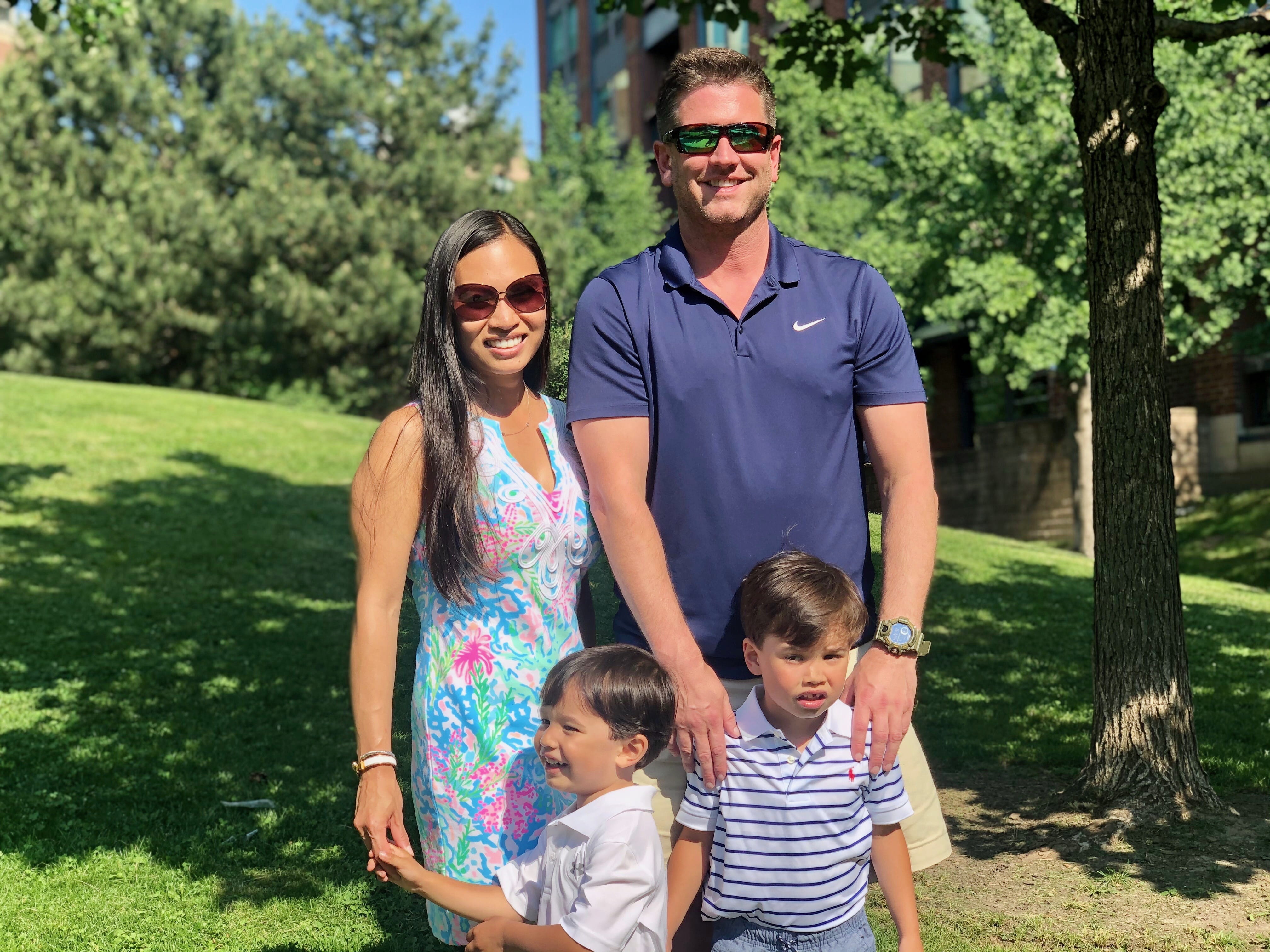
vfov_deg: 28.0
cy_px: 476
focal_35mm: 52
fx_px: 1908
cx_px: 635
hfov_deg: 36.8
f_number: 2.4
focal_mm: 6
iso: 16
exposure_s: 1/500
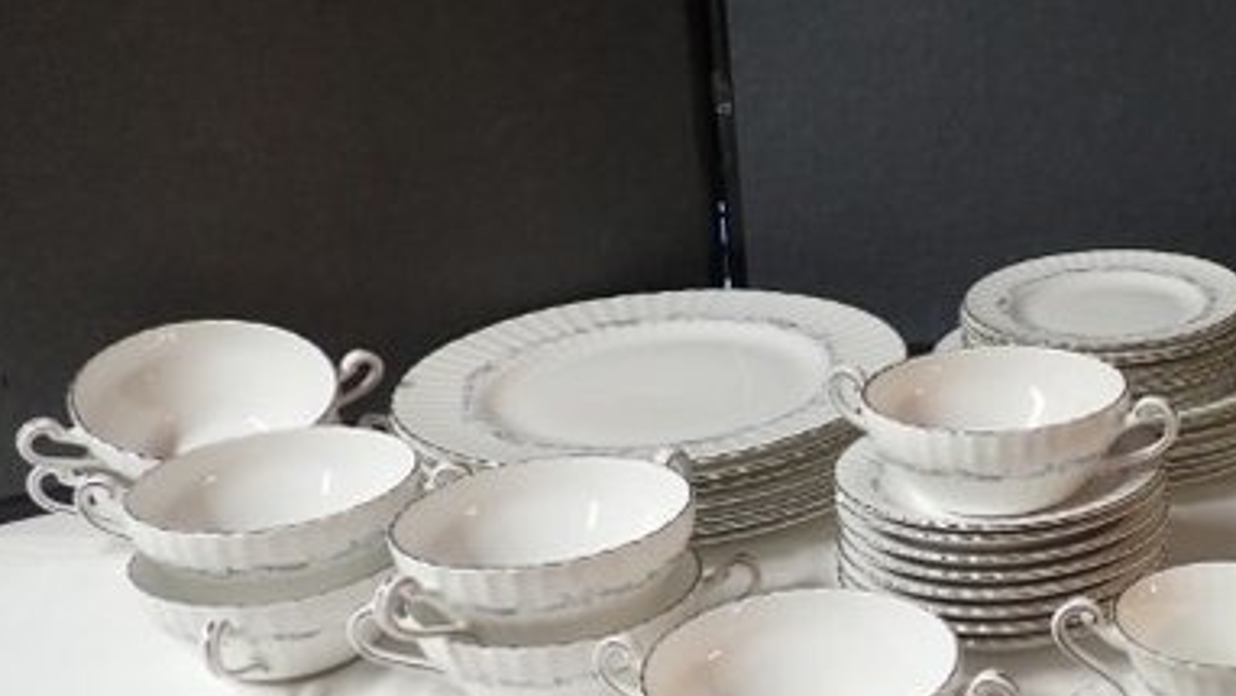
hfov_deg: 37.0
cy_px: 400
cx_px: 1005
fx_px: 1770
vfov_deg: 22.2
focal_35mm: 54
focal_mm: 5.4
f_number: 2.3
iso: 200
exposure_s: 1/30
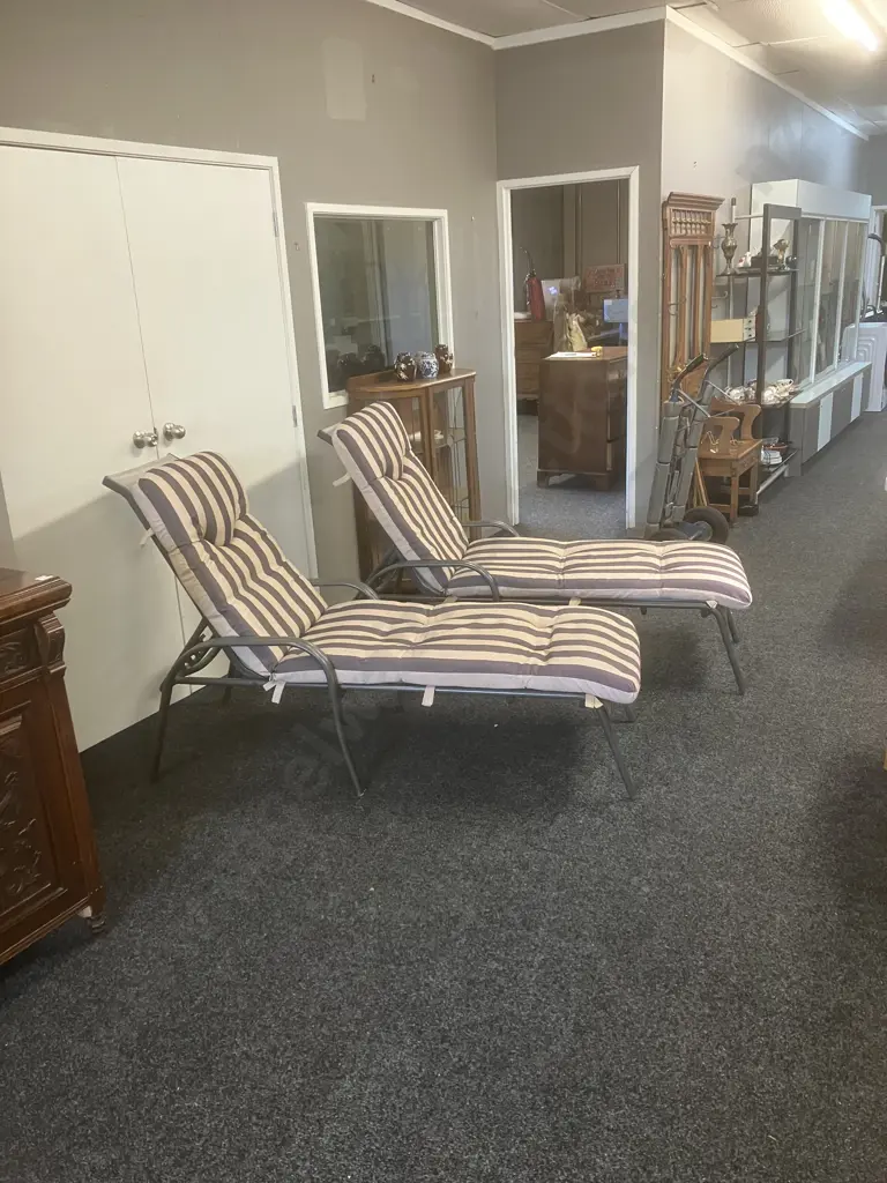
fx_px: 957
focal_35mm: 28
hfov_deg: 49.7
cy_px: 592
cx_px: 444
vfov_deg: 63.4
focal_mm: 3.99
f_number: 1.8
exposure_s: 1/50
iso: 200
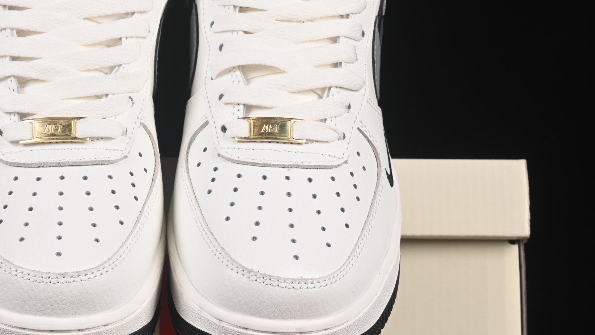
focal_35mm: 133
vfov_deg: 9.1
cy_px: 167
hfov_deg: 16.1
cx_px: 158
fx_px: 2098
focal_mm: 50
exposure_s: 1/80
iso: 160
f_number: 8
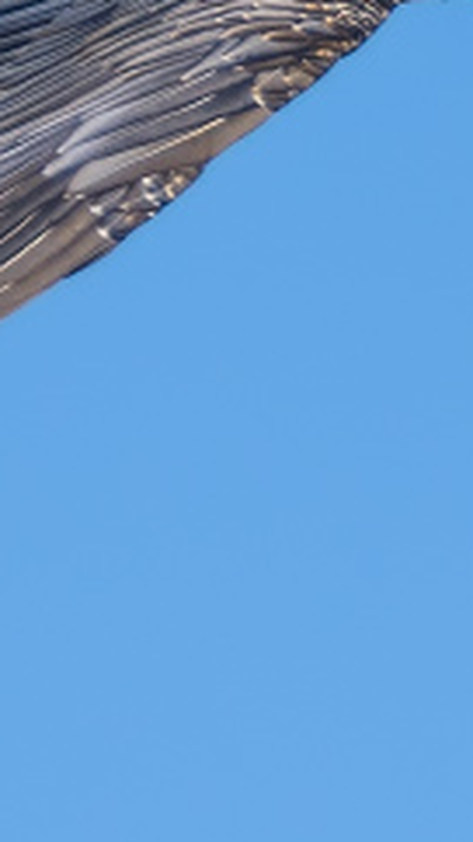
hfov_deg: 0.4
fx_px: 62475
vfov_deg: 0.8
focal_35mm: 2800
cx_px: 883
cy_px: -174
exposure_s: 1/2000
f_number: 7.1
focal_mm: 360
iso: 180
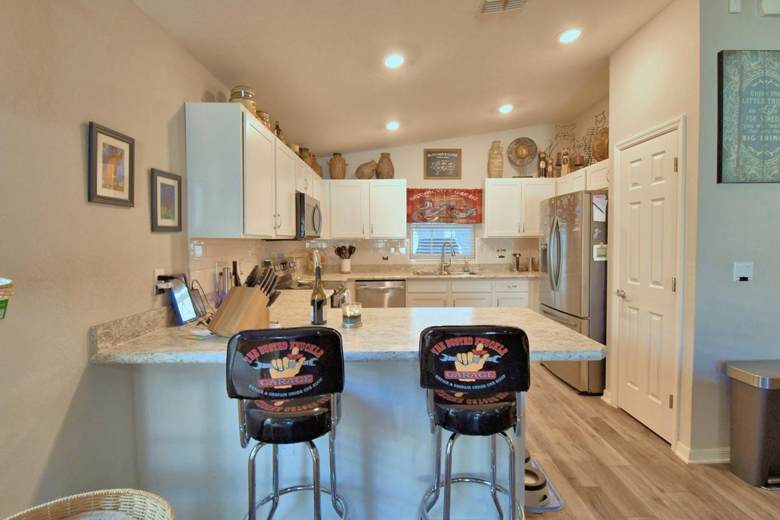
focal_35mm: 17
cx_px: 398
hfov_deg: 93.3
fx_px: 368
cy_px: 257
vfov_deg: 70.4
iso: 450
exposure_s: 1/30
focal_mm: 10
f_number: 4.5
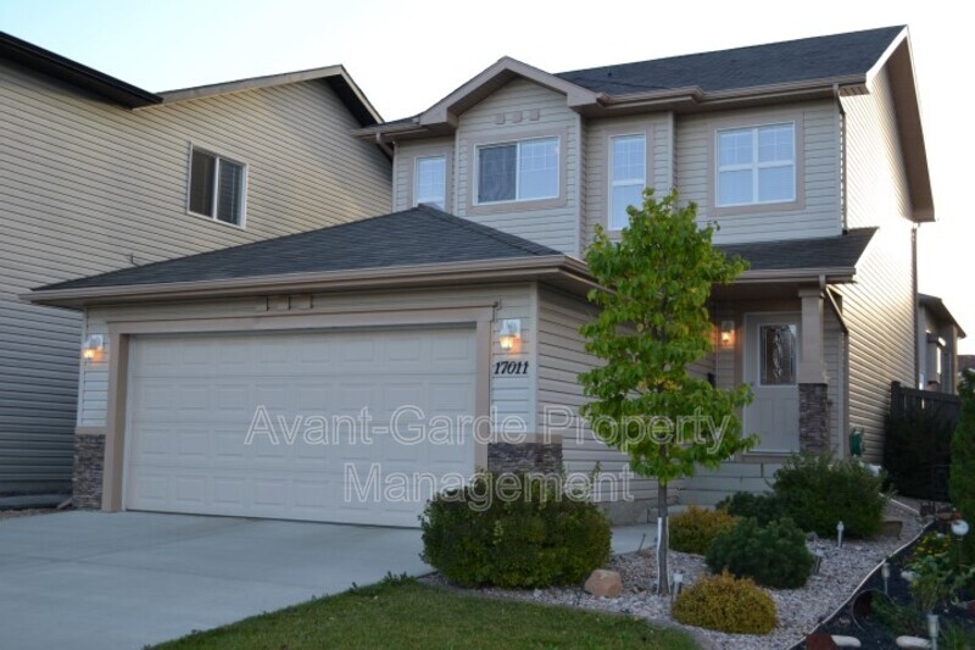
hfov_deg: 49.6
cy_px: 325
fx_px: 1056
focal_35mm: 39
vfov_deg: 34.2
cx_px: 488
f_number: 5.6
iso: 180
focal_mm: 26
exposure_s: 1/125
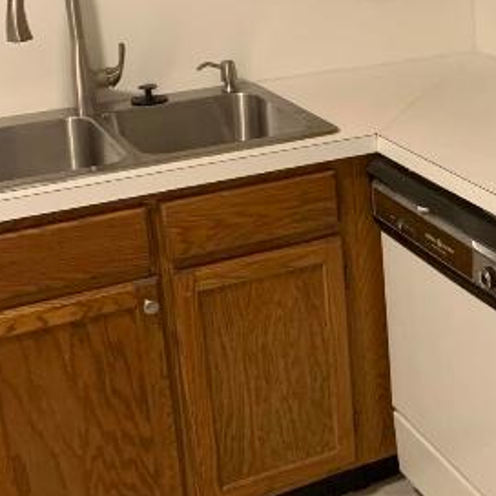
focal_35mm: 65
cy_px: 195
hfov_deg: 25.6
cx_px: 454
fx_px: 1054
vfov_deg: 26.4
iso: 320
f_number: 1.8
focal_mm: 4.25
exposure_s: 1/40
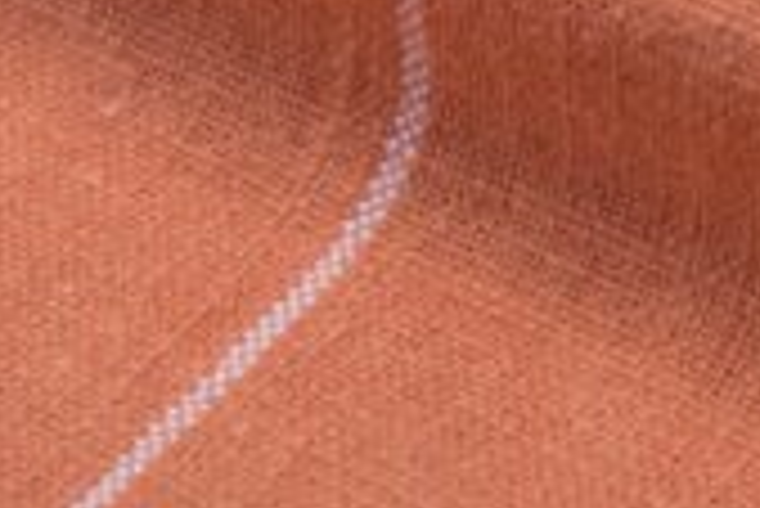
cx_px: 863
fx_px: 5144
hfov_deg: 8.4
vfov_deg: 5.6
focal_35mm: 243
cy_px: -106
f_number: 11
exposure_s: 1/125
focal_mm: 55
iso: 100
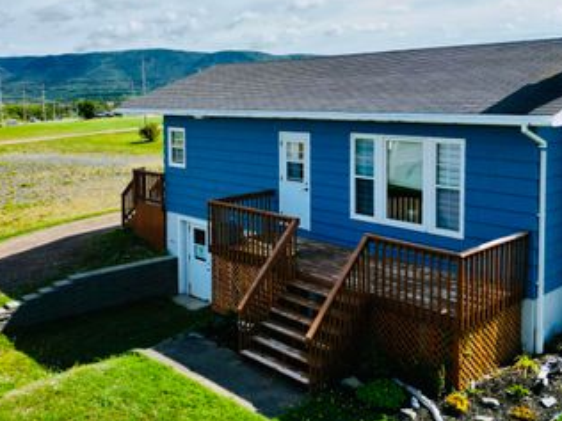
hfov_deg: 48.8
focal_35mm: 38
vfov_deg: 37.3
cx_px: 233
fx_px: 617
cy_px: 143
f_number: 1.7
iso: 130
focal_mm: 6.72
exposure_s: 1/4000
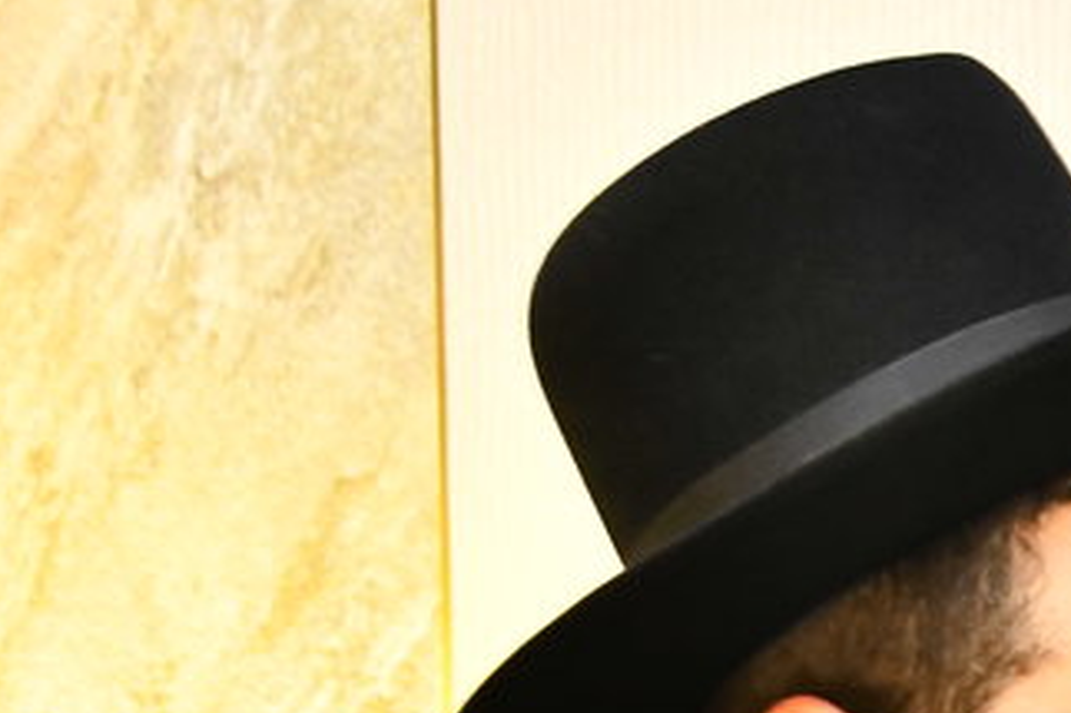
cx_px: 2062
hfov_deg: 10.1
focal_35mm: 191
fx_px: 5679
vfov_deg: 7.1
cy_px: 1086
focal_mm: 44
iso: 2500
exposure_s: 1/125
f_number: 5.6
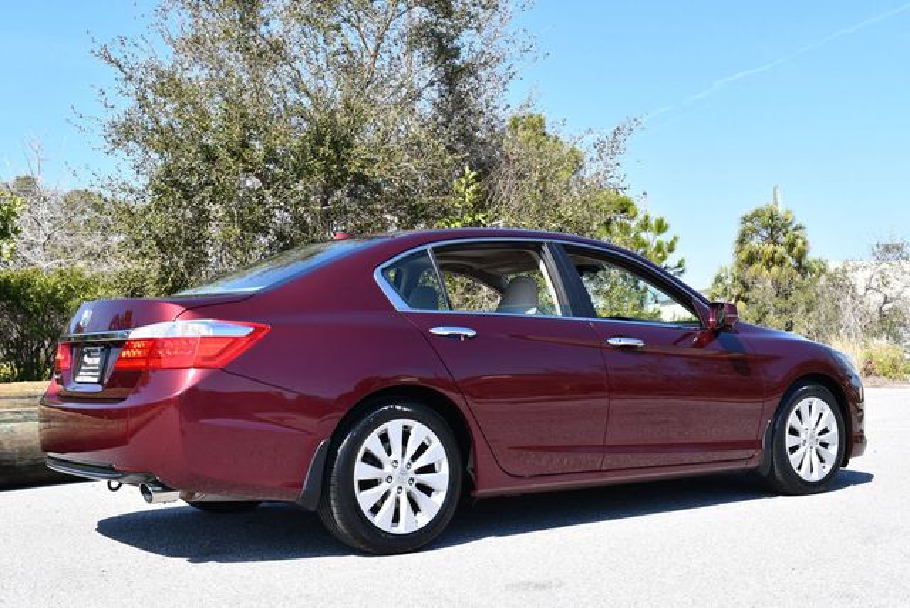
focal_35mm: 44
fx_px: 1113
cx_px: 455
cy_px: 304
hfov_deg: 44.5
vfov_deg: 30.6
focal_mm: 22
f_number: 8
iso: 160
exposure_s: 1/250
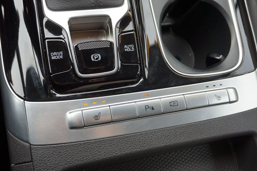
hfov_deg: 53.2
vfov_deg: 36.8
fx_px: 257
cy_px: 86
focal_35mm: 36
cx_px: 128
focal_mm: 24
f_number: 4.5
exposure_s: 1/60
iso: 100
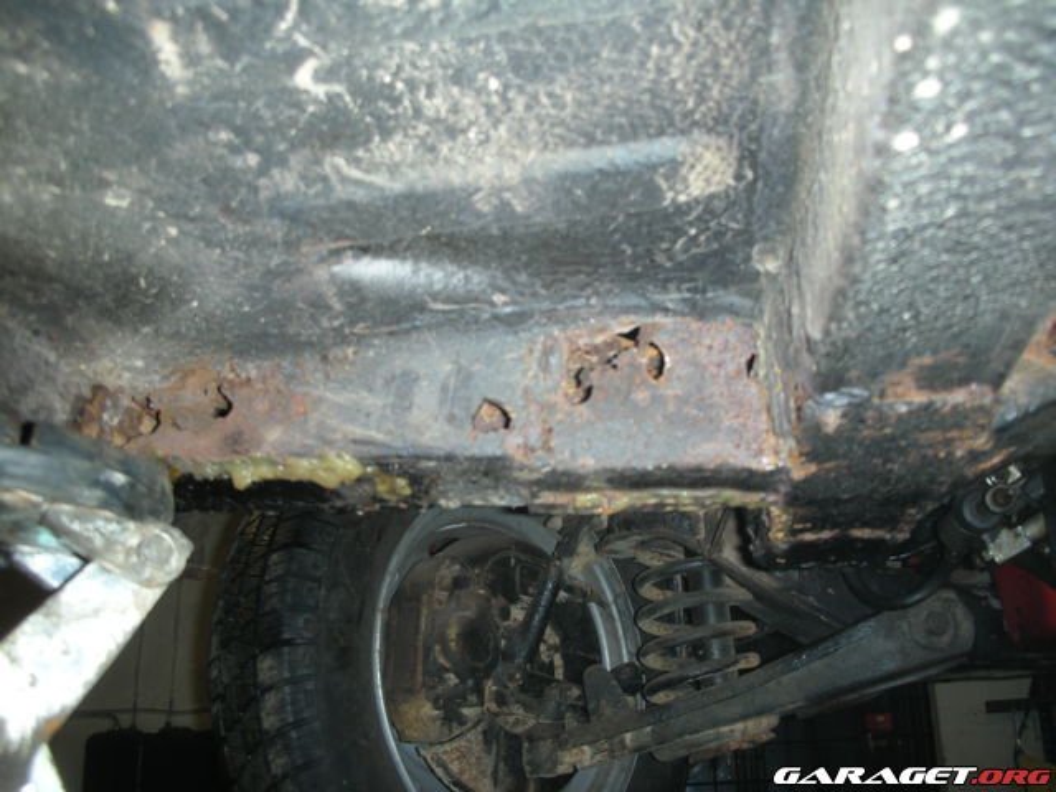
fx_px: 1068
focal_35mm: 35
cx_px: 528
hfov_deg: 52.6
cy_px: 396
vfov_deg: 40.7
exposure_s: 1/60
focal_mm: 5.8
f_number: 2.8
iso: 50
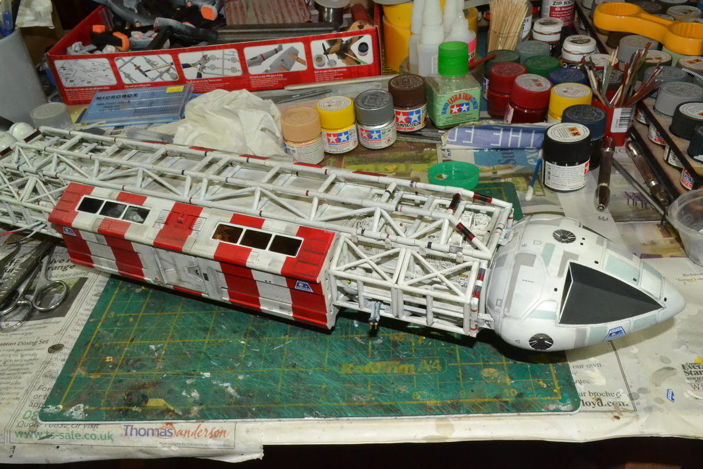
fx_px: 644
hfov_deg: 57.2
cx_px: 352
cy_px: 234
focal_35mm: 33
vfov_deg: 40.0
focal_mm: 22
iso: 3200
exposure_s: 1/60
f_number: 18
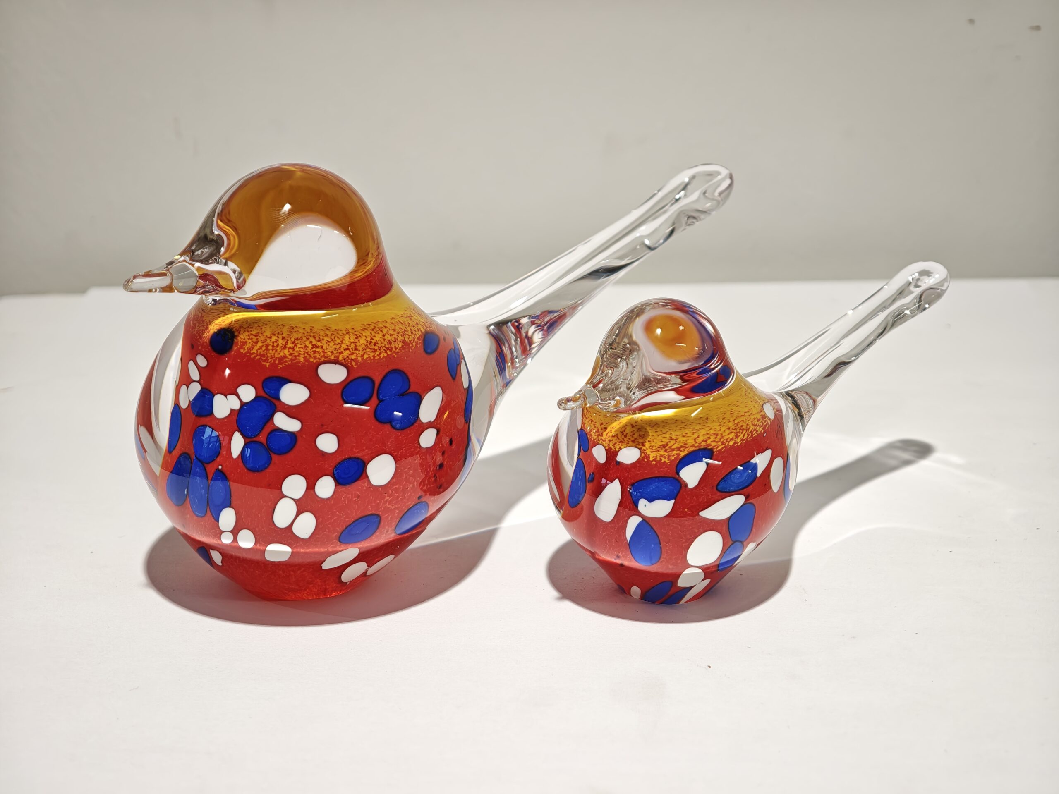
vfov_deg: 21.0
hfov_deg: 27.8
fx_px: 2141
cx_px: 530
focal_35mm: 70
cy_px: 397
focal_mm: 11.5
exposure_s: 1/100
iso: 320
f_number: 1.8
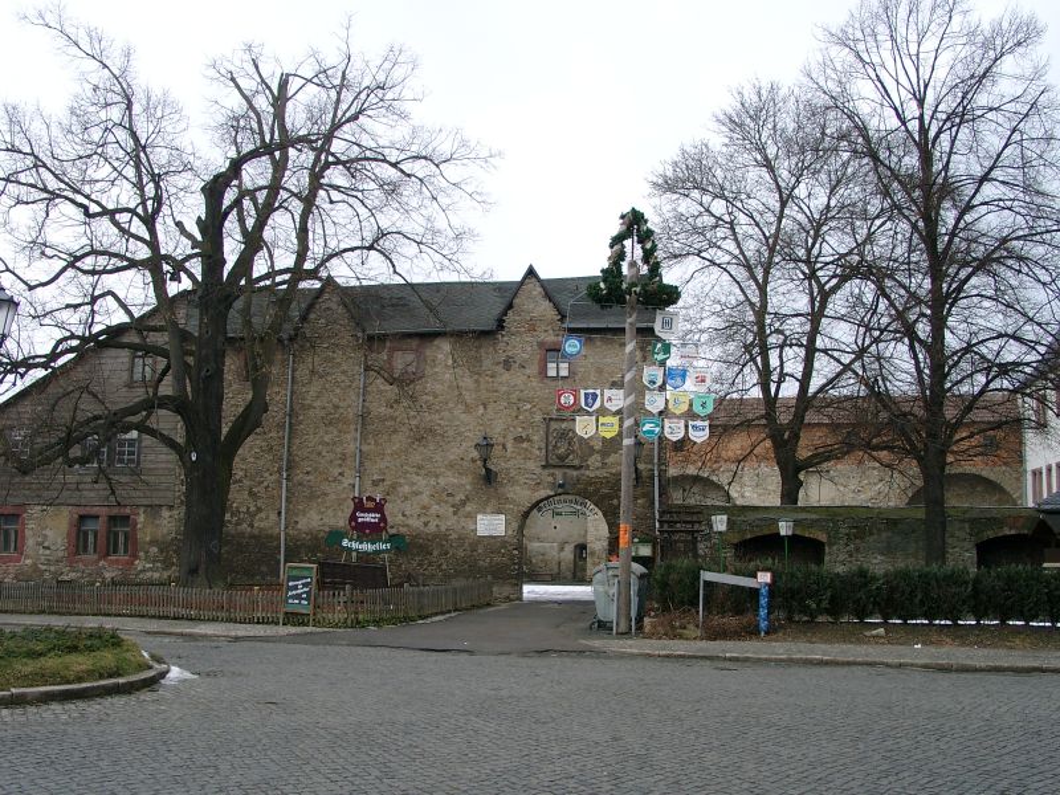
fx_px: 1041
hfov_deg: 54.0
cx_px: 530
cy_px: 398
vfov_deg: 41.8
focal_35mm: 34
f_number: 4
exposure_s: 1/273
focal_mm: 7.13
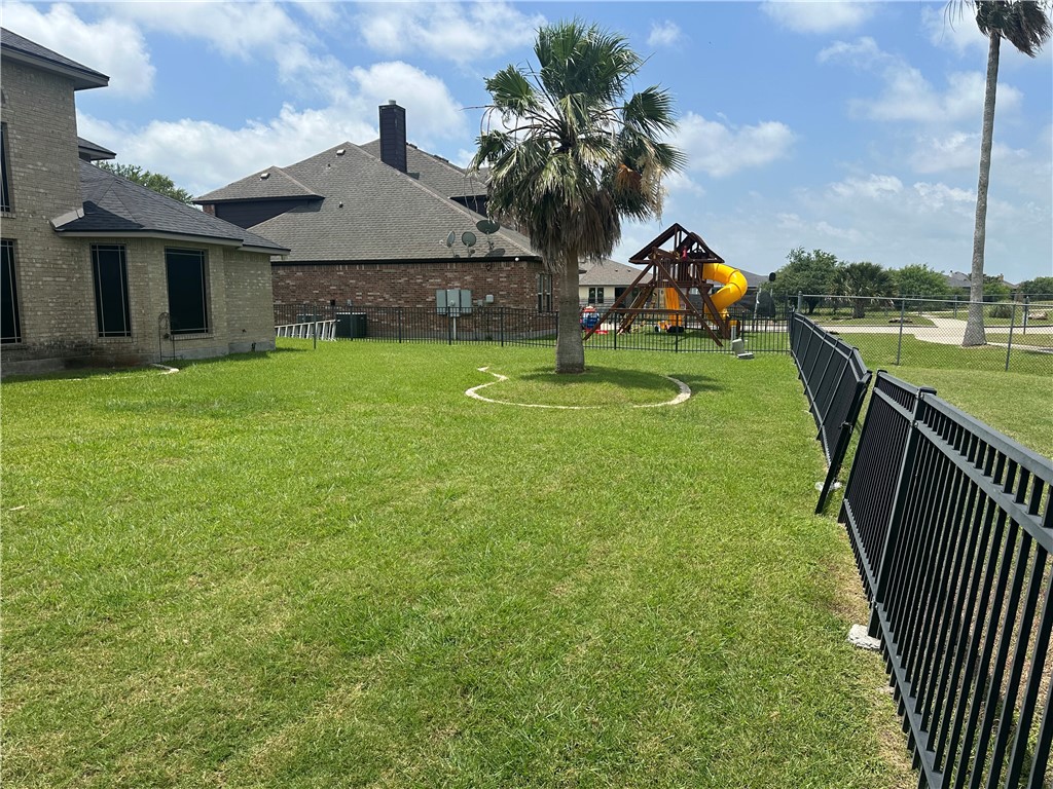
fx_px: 730
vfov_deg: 56.8
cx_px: 526
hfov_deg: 71.6
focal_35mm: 24
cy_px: 394
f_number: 1.78
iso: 80
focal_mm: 6.86
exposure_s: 1/5263
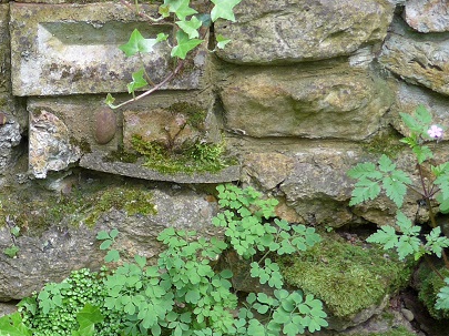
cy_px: 257
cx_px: 74
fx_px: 1115
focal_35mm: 86
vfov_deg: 17.0
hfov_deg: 22.4
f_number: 2
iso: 80
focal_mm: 6
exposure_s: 1/100
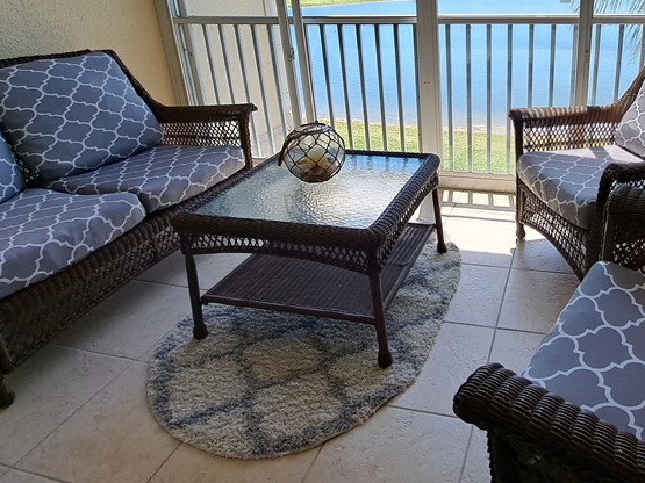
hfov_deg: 67.8
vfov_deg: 55.1
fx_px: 447
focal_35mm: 24
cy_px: 144
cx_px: 471
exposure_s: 1/349
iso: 50
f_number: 2.2
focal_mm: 1.74
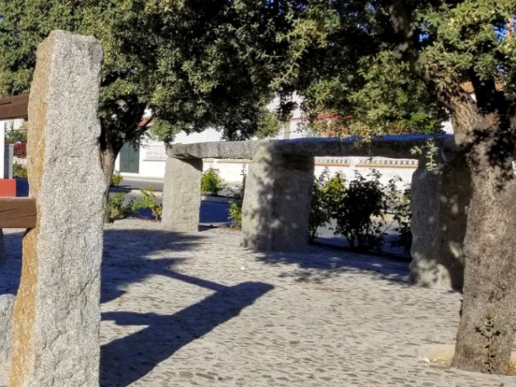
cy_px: 209
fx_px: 850
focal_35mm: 57
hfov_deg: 30.5
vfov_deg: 25.7
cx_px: -39
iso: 50
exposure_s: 1/3392
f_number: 1.7
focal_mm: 4.3
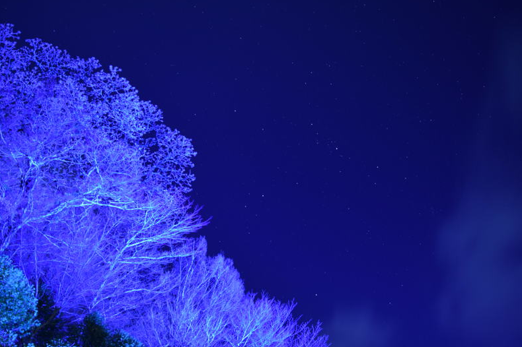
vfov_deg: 37.6
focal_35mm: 35
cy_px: 217
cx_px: 271
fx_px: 507
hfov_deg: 54.4
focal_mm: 18
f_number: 3.5
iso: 320
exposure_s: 15
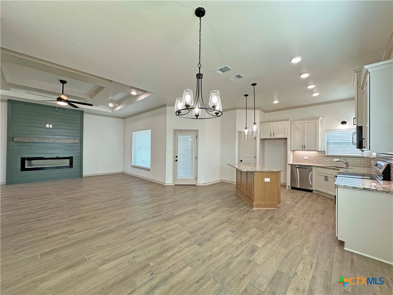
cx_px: 196
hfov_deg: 102.1
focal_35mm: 14
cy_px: 148
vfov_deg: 85.7
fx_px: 159
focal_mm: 2.22
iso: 125
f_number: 2.2
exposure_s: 1/120
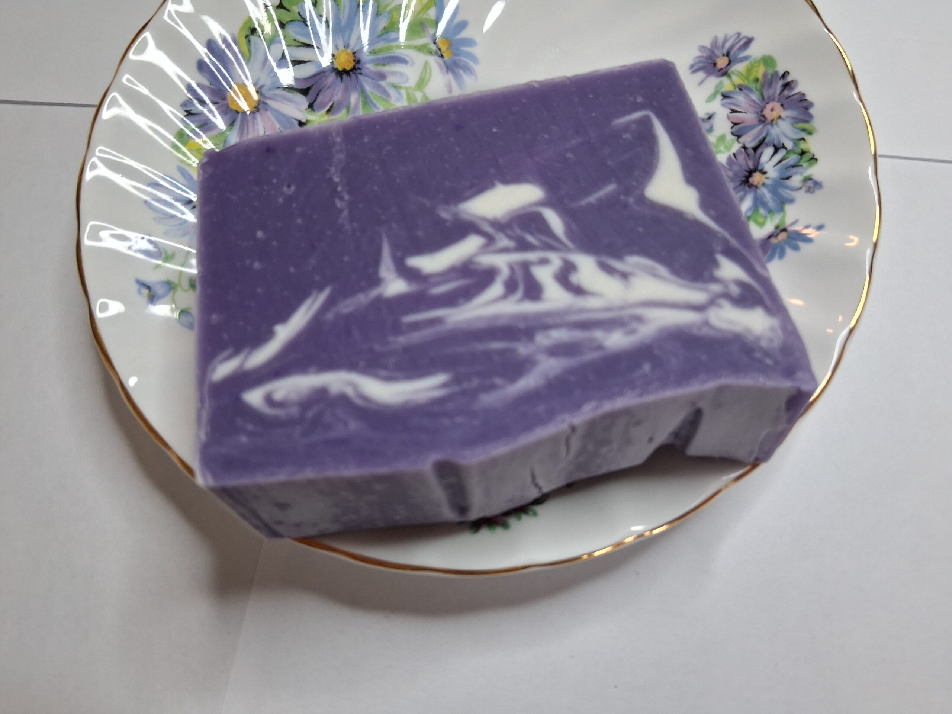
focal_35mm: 26
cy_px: 357
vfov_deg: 53.1
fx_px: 715
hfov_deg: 67.3
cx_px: 476
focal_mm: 3.98
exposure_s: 1/100
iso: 320
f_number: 1.8
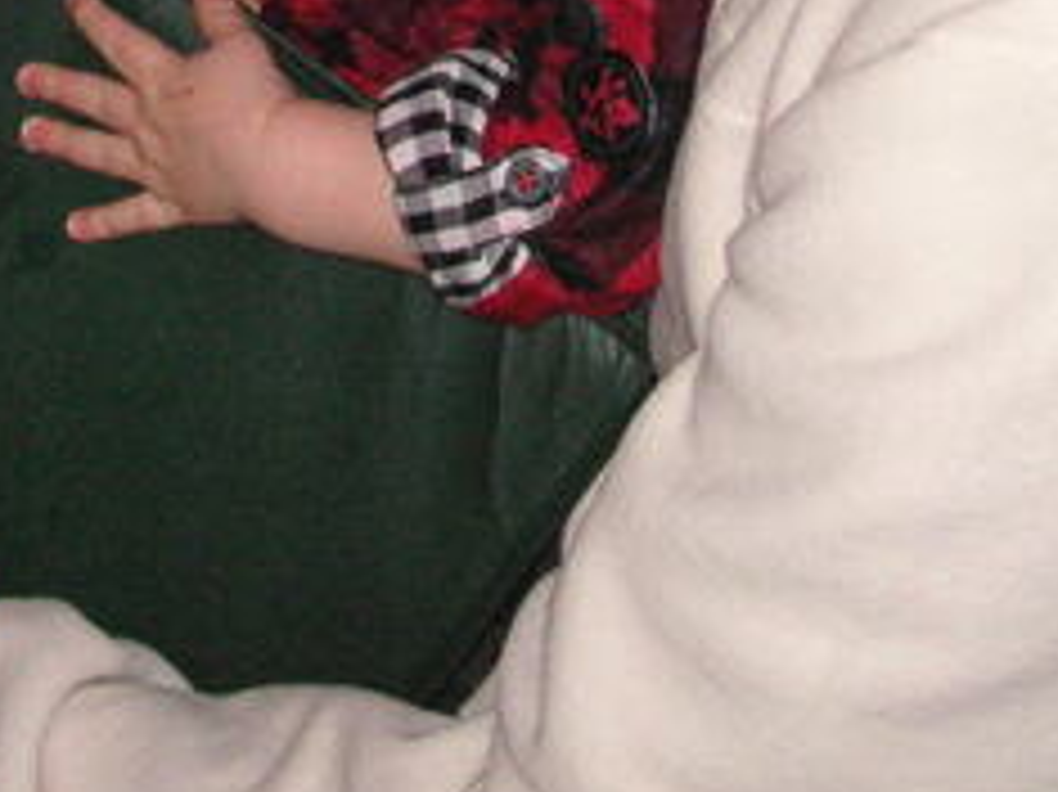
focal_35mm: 126
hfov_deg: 15.5
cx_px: 86
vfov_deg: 11.3
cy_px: -423
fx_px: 3849
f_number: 2.8
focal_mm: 6.1
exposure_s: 1/45
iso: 160
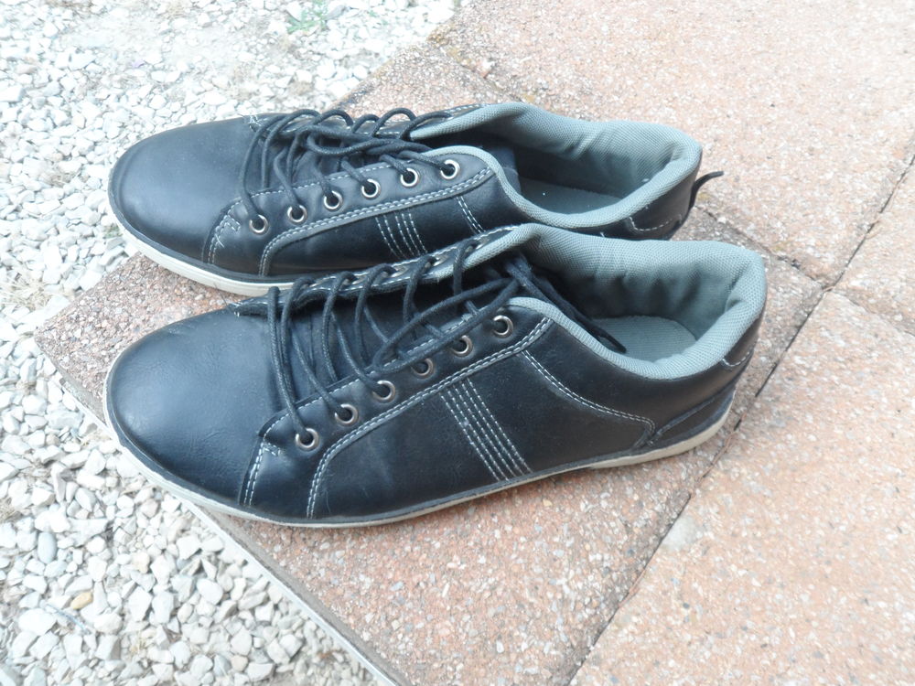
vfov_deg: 49.7
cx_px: 458
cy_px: 343
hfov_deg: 63.4
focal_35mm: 28
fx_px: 740
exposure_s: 1/30
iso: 160
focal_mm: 4.9
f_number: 3.1
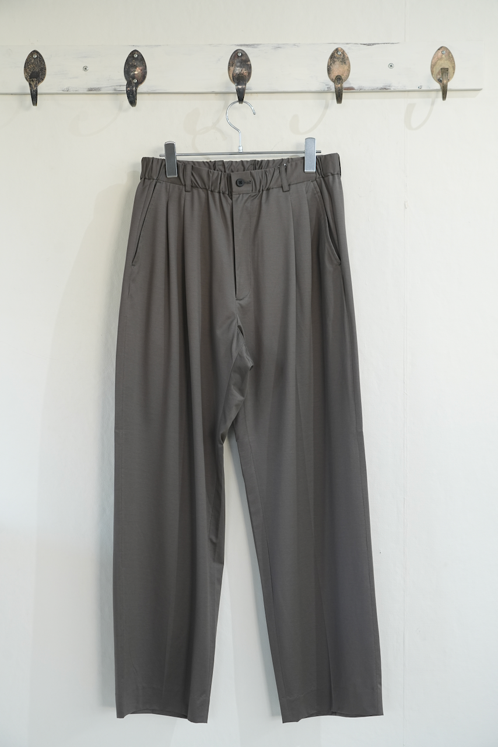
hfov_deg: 21.6
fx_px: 1306
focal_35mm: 63
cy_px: 374
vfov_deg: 31.9
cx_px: 249
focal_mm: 63
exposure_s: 1/50
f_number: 5.6
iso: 640
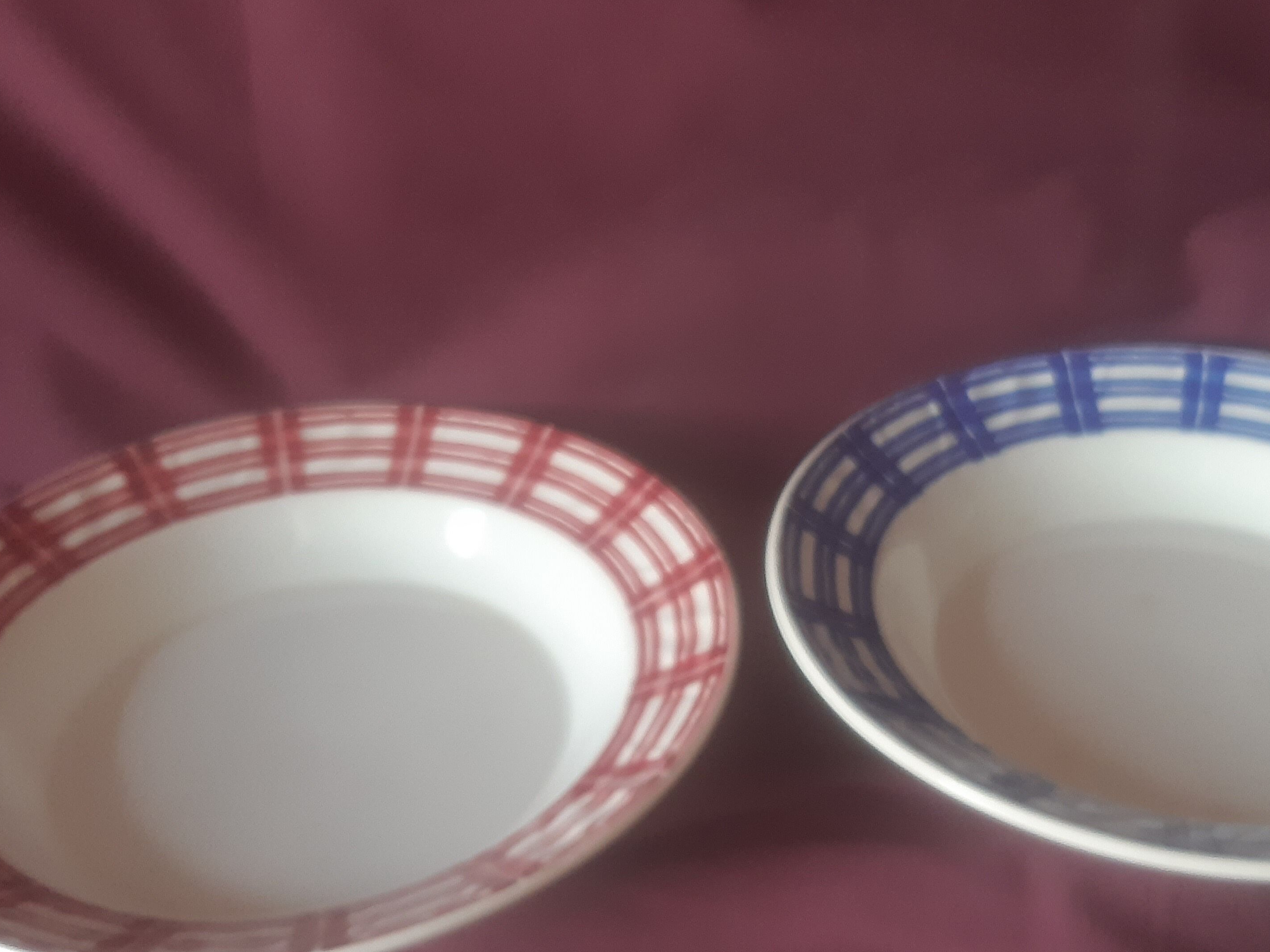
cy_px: 580
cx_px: 734
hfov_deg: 44.7
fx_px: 1541
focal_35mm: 42
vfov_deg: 34.2
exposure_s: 1/50
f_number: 1.7
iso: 320
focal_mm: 3.92
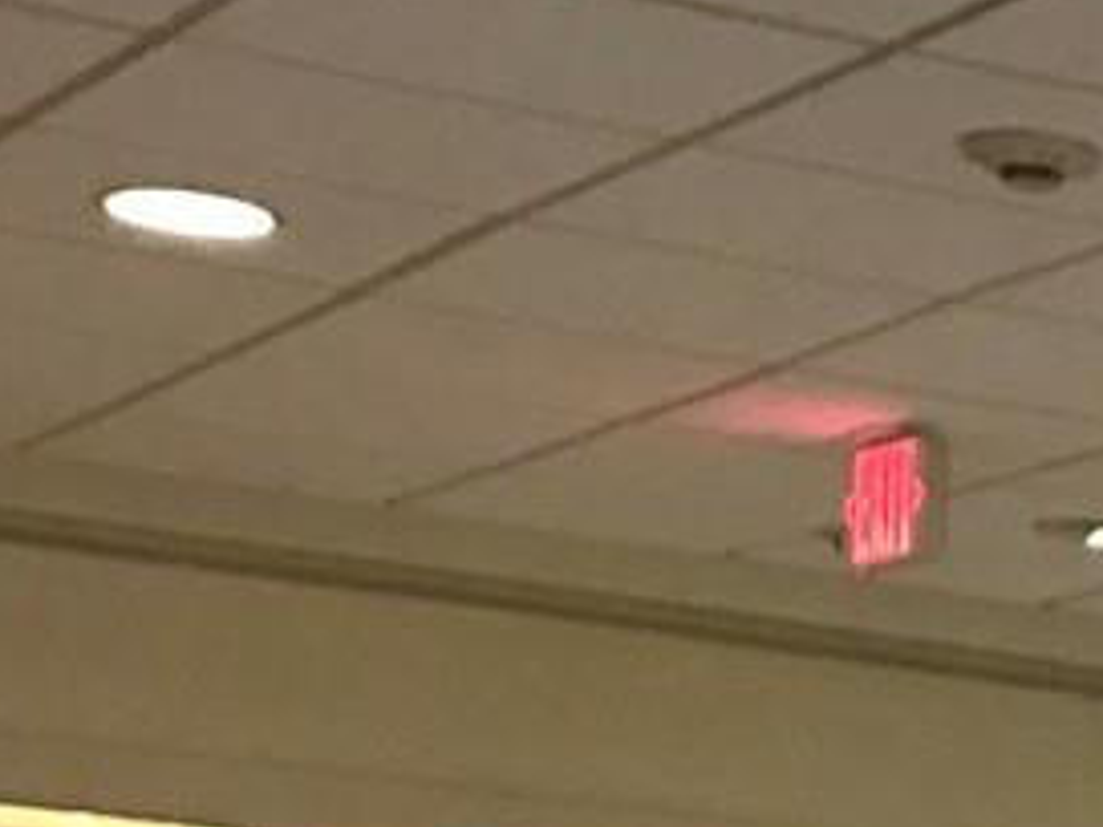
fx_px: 5258
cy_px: 2088
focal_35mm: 165
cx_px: 2056
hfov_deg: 11.1
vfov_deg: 8.2
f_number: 1.8
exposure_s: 1/15
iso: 50
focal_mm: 3.99
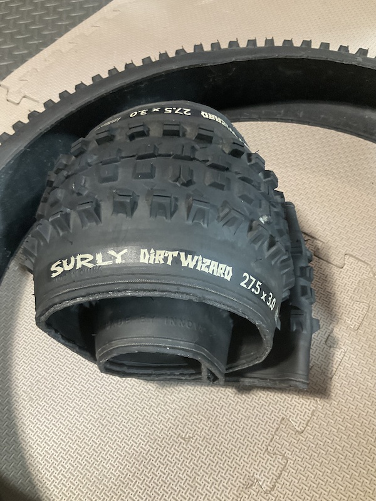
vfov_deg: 61.7
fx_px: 420
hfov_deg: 48.2
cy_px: 250
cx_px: 188
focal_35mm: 29
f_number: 1.8
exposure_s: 1/60
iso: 250
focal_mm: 3
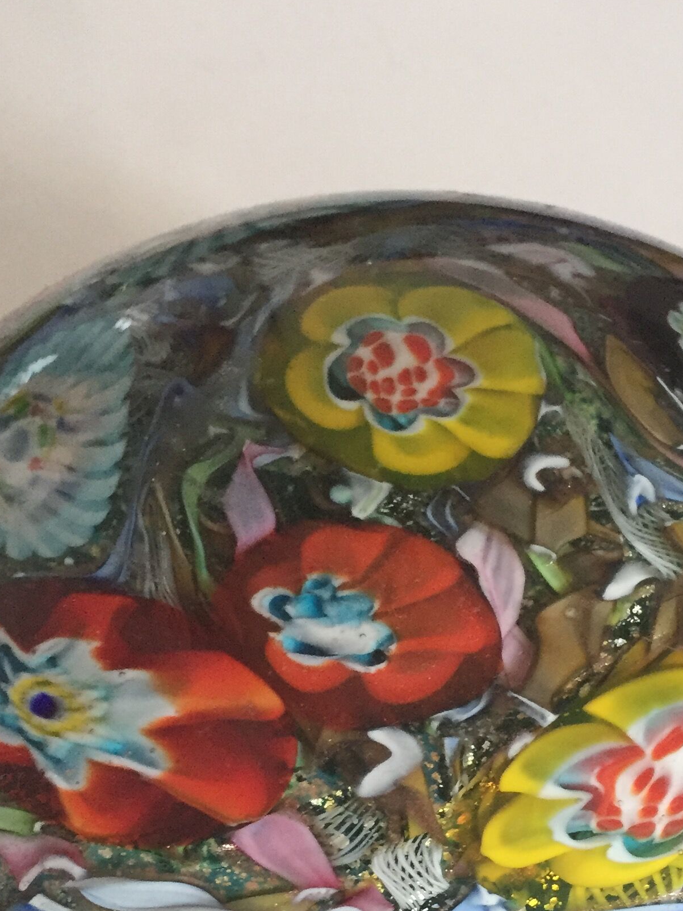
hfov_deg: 24.7
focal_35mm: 59
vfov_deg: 31.5
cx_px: 427
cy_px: 775
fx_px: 1552
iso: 250
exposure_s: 1/33
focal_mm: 4.15
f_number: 2.2
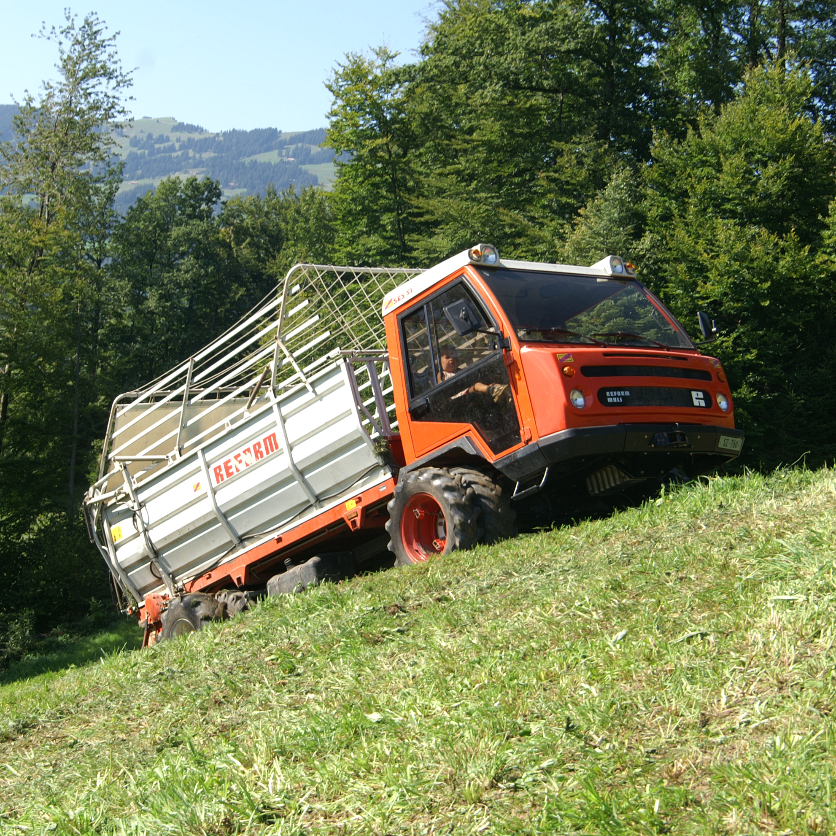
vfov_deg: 25.5
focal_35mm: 68
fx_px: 1848
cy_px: 418
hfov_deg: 25.5
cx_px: 411
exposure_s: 1/100
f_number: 11
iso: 125
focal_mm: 35
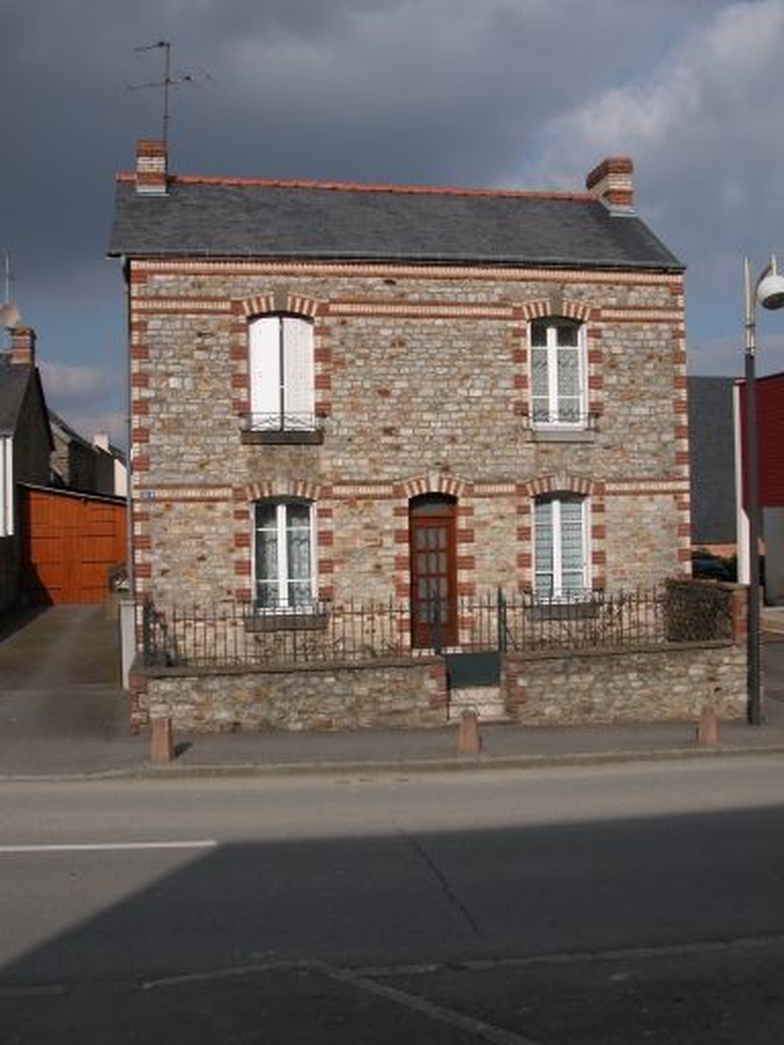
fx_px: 1057
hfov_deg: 40.7
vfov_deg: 52.6
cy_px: 522
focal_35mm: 35
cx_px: 392
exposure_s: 1/421
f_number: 8
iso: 100
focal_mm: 8.9
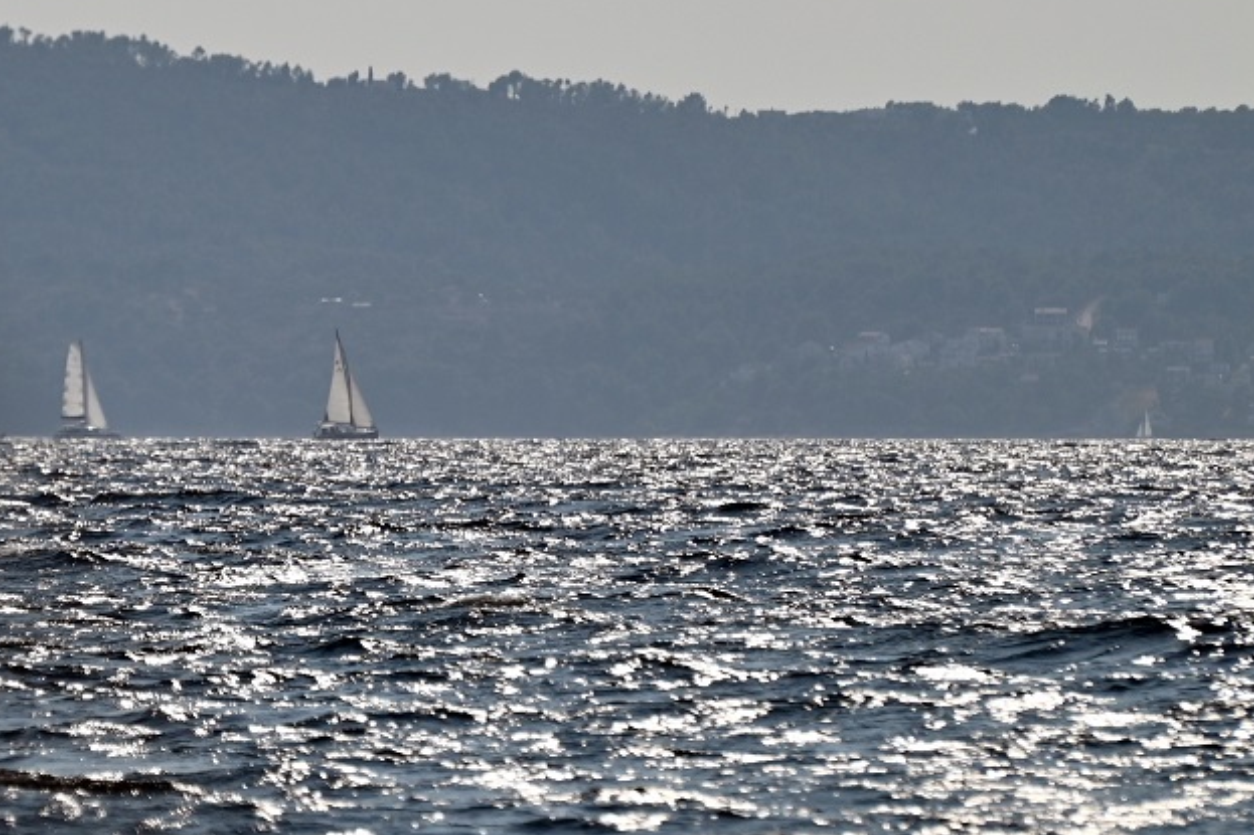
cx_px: 197
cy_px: 430
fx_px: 25176
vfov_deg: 1.9
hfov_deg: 2.9
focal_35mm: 723
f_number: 5.6
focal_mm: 300
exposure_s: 1/6400
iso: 250
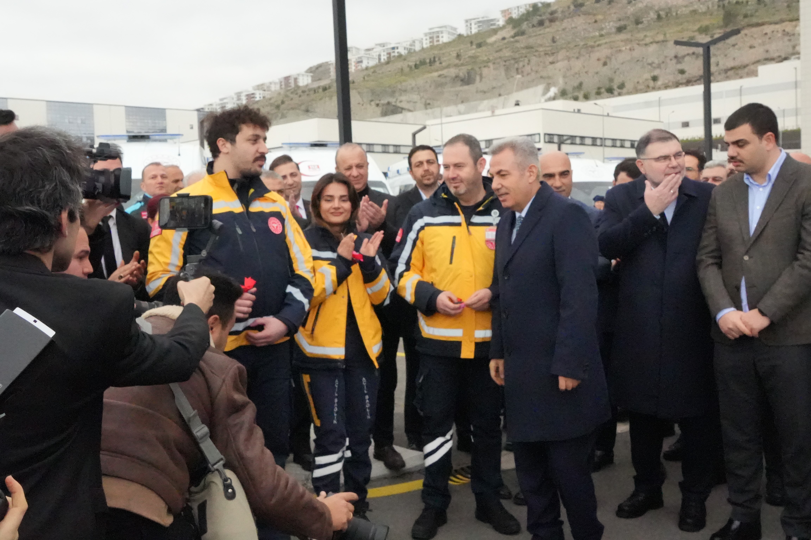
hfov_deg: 53.1
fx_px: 811
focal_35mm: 36
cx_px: 406
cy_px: 270
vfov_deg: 36.9
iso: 20000
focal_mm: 24
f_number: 13
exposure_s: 1/5000
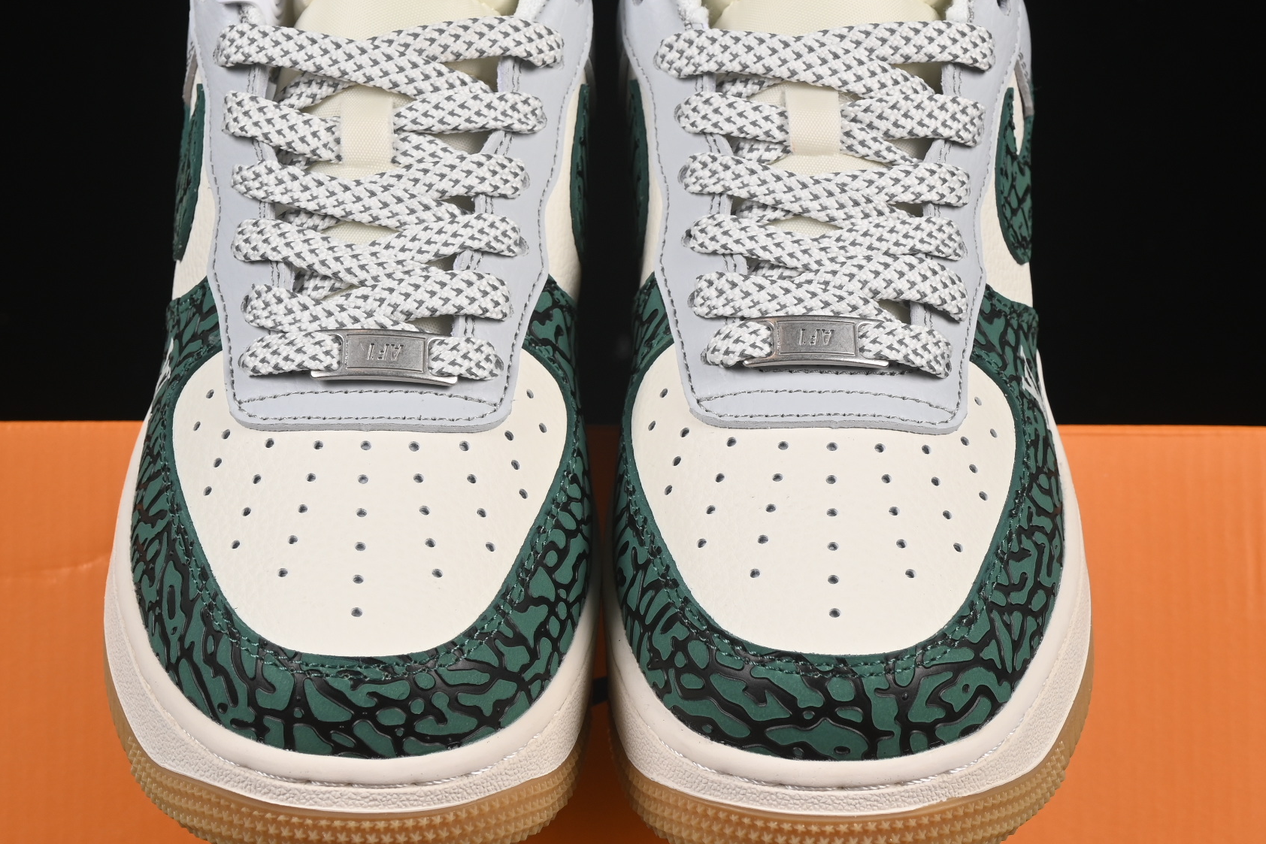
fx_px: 4361
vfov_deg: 11.1
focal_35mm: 124
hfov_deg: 16.5
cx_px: 588
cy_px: 435
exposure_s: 1/80
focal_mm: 50
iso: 160
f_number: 8
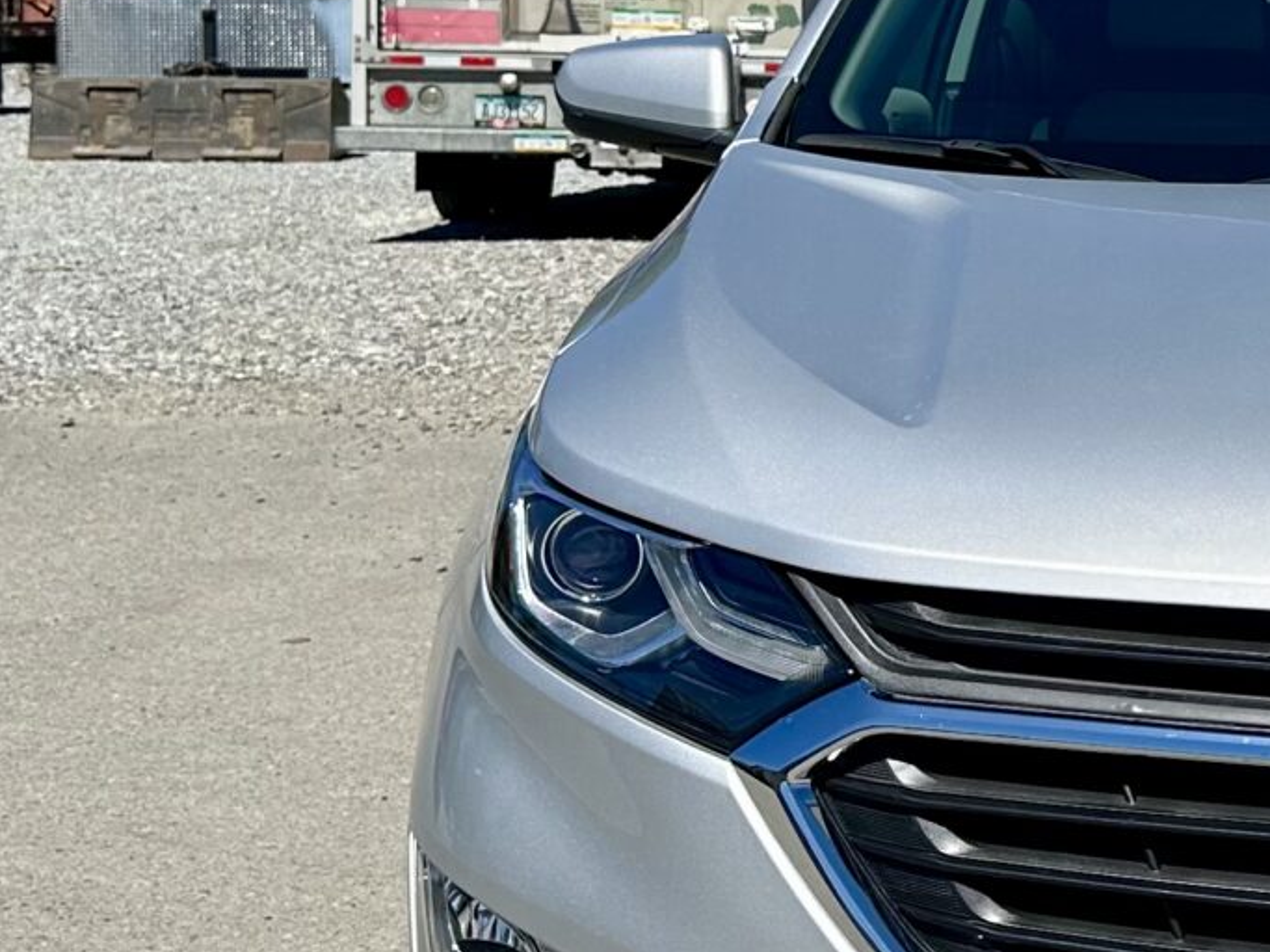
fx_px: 3301
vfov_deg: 16.3
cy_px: 212
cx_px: 1588
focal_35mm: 90
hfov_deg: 20.2
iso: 80
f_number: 1.78
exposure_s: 1/5000
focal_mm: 6.86
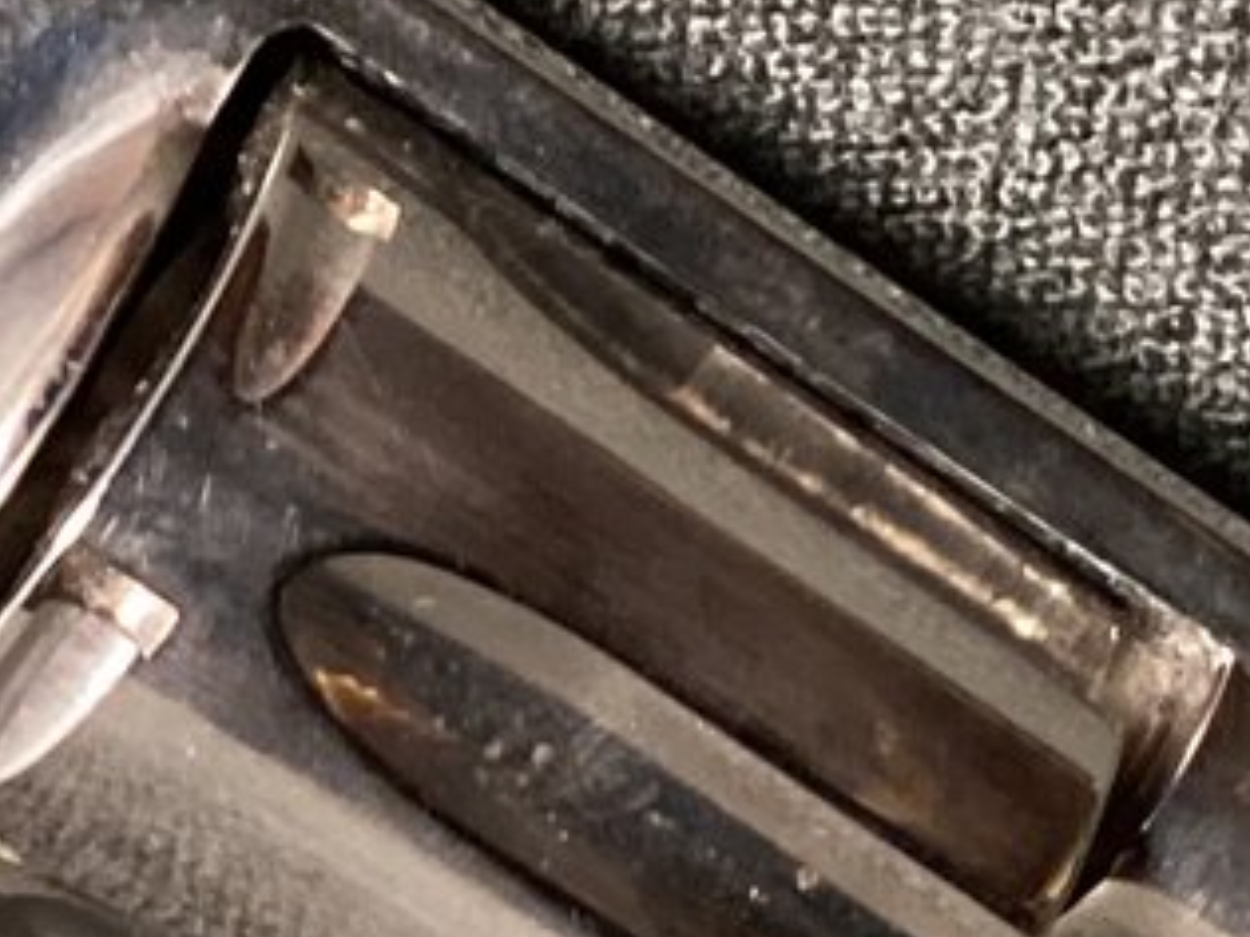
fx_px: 5378
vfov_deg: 9.9
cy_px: 987
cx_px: -304
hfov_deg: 12.9
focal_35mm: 149
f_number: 2.4
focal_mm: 3.3
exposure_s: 1/30
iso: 400
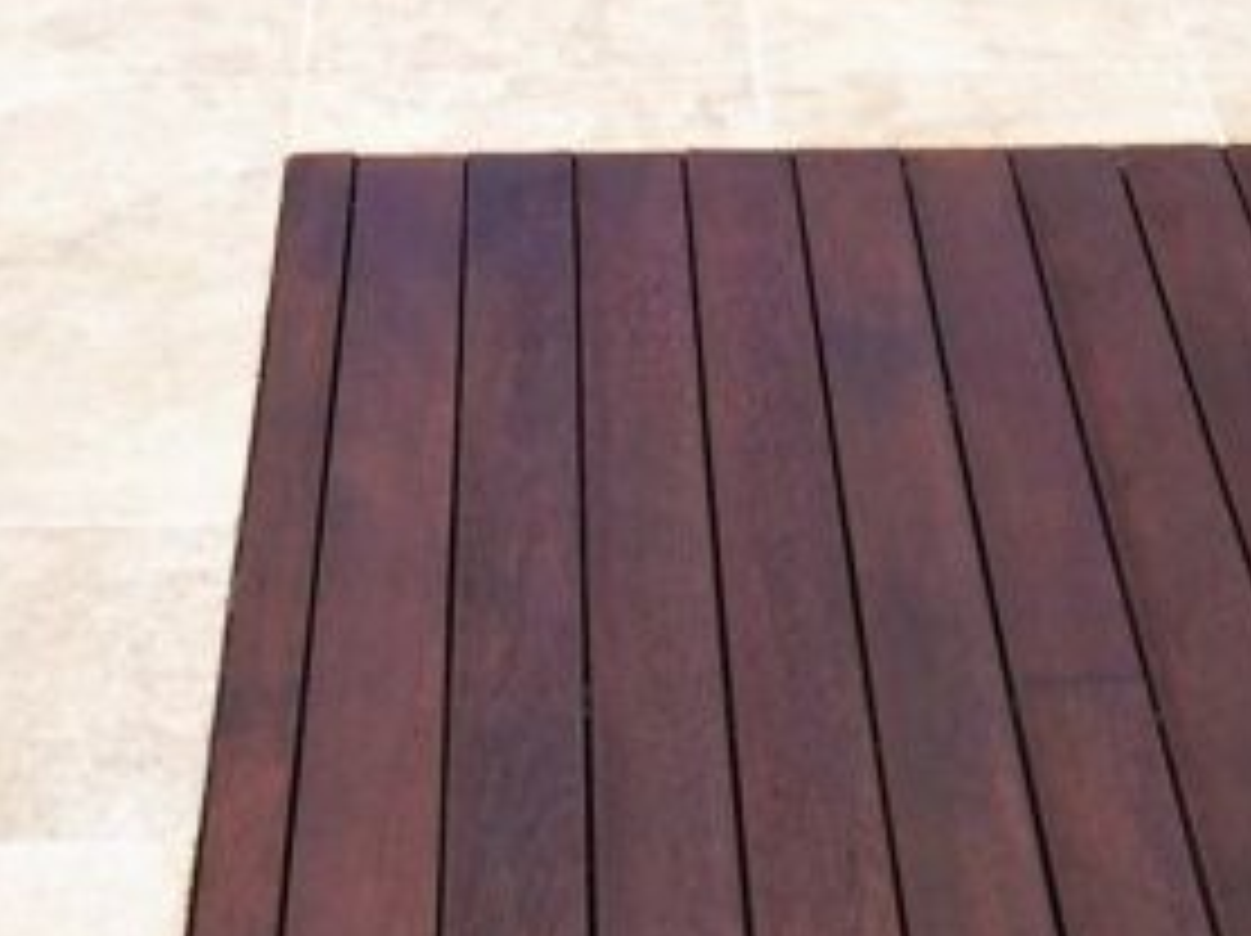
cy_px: 140
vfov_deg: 20.1
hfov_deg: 25.6
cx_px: 1267
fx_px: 2600
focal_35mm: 72
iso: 40
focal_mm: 4.12
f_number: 2.2
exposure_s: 1/1282
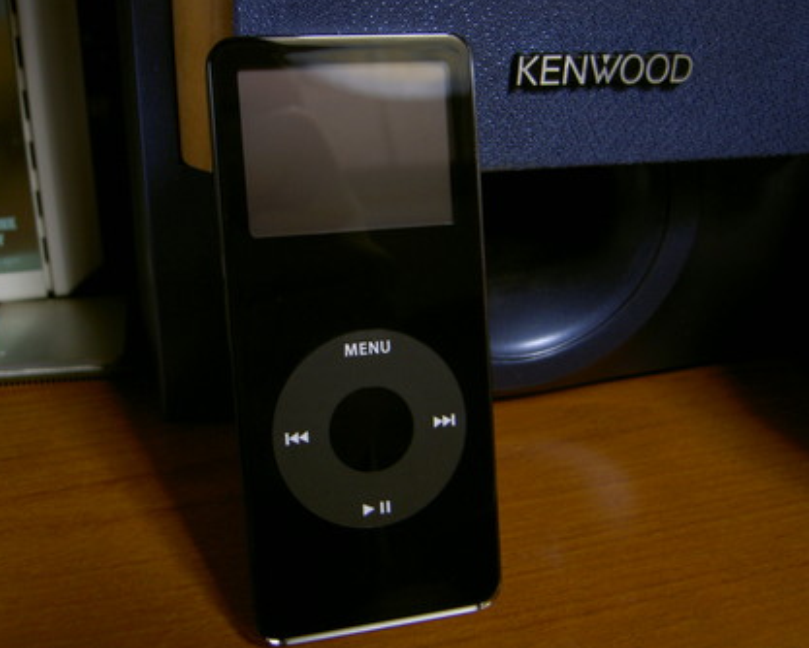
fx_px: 958
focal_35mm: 40
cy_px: 322
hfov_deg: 45.8
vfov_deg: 37.4
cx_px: 382
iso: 50
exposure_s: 1/8
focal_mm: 6.3
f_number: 3
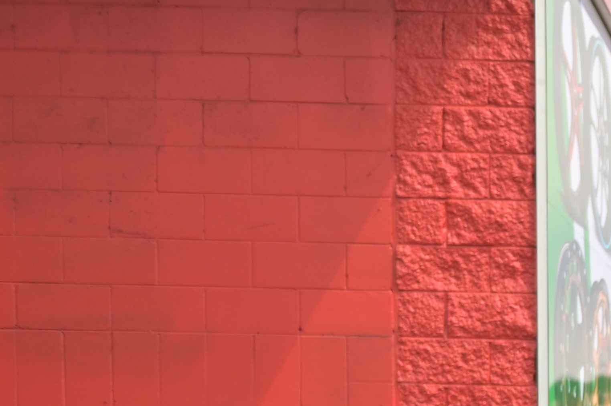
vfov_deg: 10.0
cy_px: 793
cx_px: 1110
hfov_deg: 14.2
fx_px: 2154
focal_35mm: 127
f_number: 2.8
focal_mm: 32
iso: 100
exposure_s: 1/1600
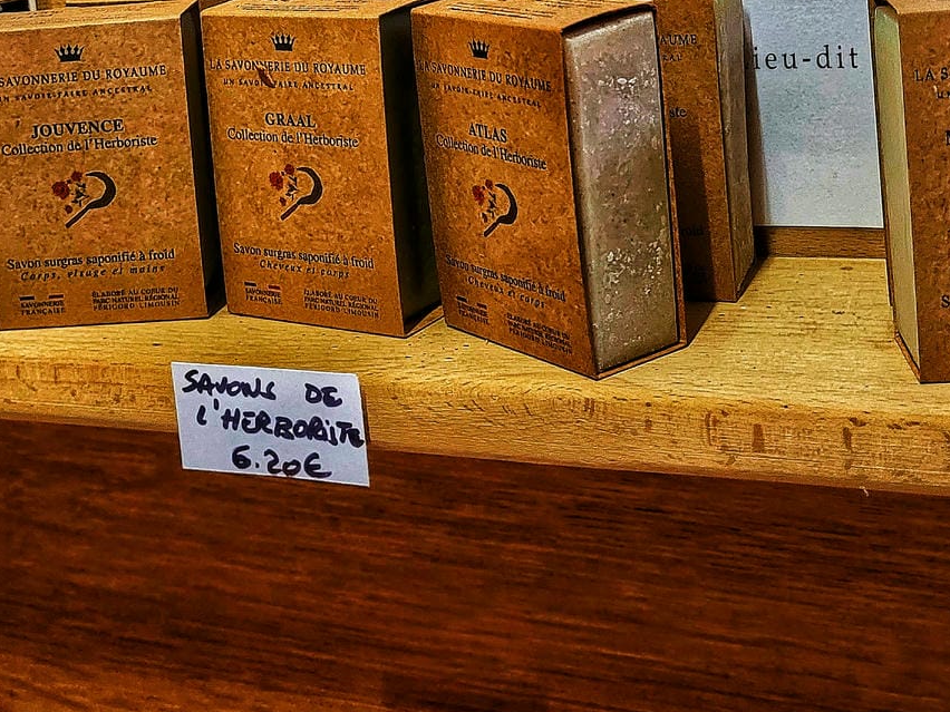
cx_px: 413
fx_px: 1674
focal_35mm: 61
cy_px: -39
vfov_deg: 22.8
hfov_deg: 31.6
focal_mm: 5.4
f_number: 1.8
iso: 640
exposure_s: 1/50
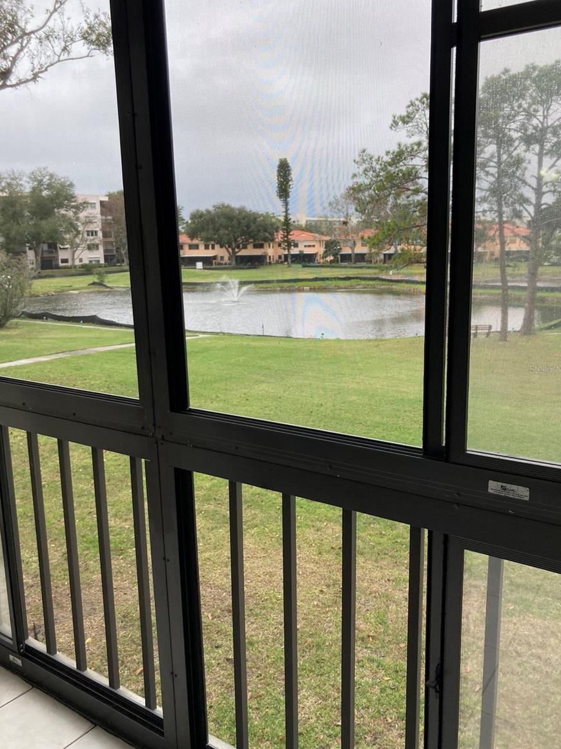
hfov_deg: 48.2
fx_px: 627
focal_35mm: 29
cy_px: 369
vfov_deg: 61.7
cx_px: 285
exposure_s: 1/466
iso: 20
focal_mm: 3.99
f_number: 1.8
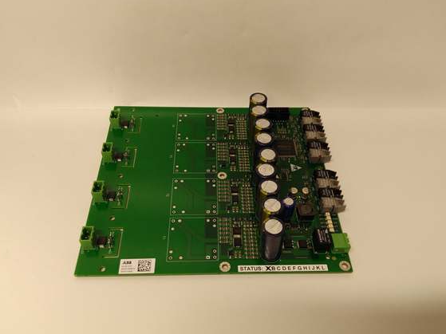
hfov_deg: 61.7
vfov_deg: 48.2
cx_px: 227
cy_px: 171
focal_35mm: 29
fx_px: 374
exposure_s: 1/33
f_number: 2
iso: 162
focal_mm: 3.79
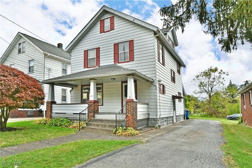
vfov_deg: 59.5
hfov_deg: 81.2
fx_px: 147
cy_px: 84
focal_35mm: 21
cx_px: 126
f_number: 5.6
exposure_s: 1/320
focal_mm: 14
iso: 160
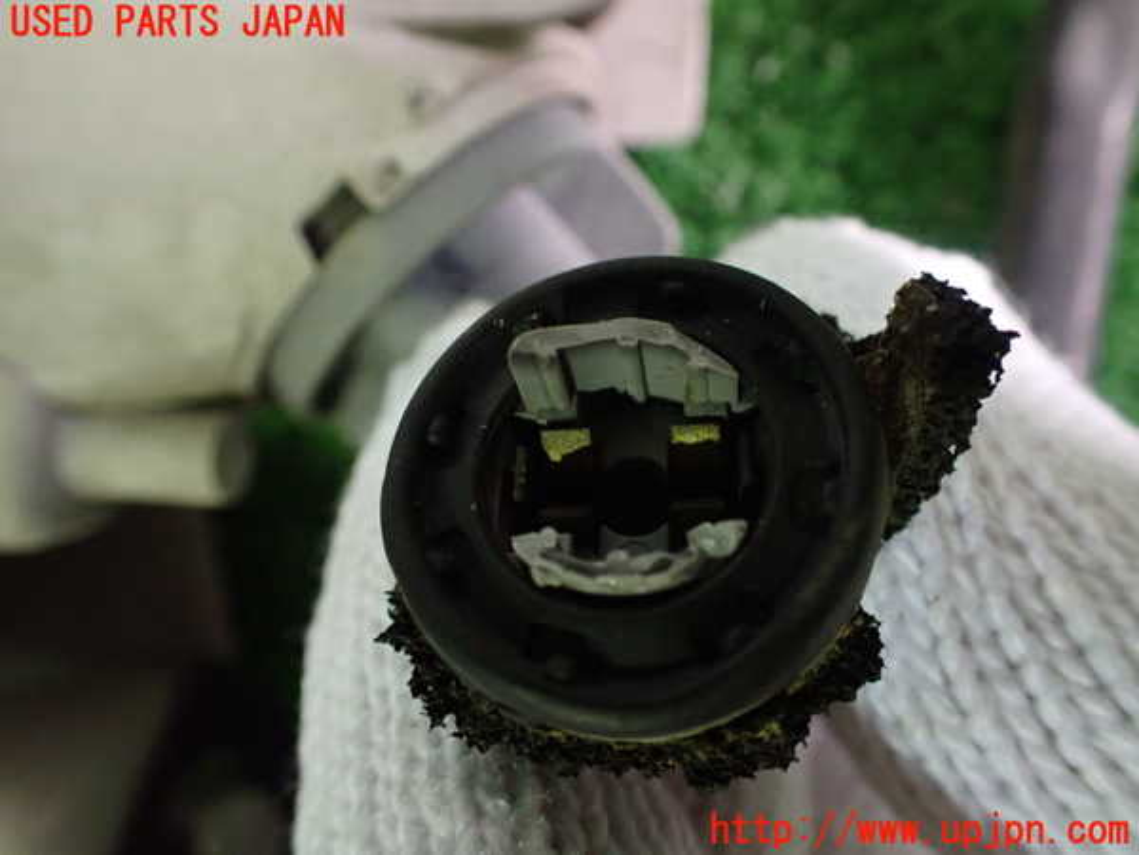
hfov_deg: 60.0
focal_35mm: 30
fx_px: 987
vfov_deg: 46.8
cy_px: 428
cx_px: 570
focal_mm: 5.4
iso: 800
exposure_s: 1/40
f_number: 2.3
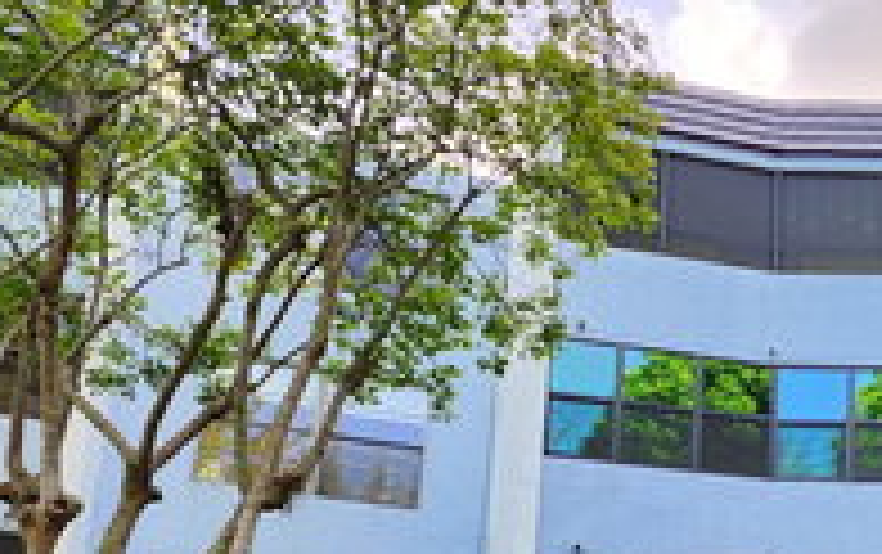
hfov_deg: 35.0
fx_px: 1275
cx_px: 857
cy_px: 613
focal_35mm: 53
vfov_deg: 23.0
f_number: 1.8
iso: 50
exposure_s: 1/180
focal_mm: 6.4
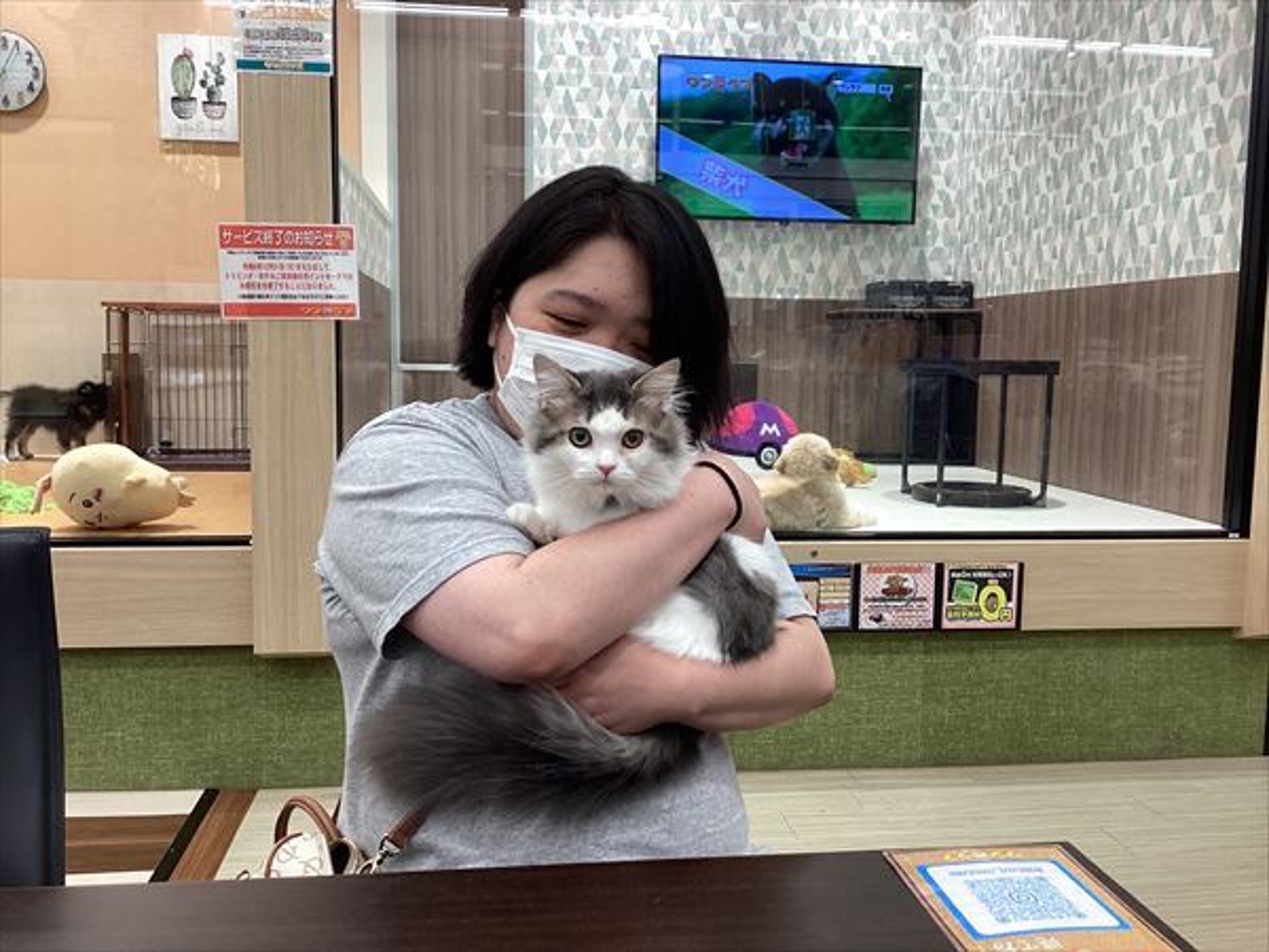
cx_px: 634
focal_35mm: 31
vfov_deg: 45.4
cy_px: 476
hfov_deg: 58.4
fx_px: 1136
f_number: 2.4
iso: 64
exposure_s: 1/100
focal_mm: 3.3
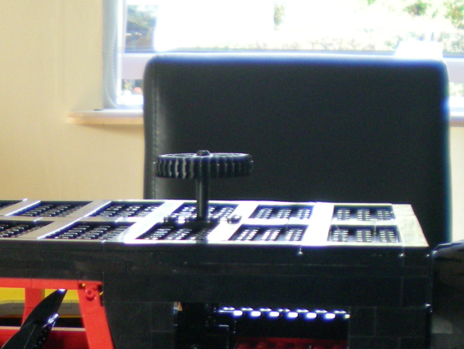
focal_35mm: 97
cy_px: 401
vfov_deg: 14.8
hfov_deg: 19.6
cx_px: -8
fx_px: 1301
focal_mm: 6.3
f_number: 3.1
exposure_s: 1/60.3
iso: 183
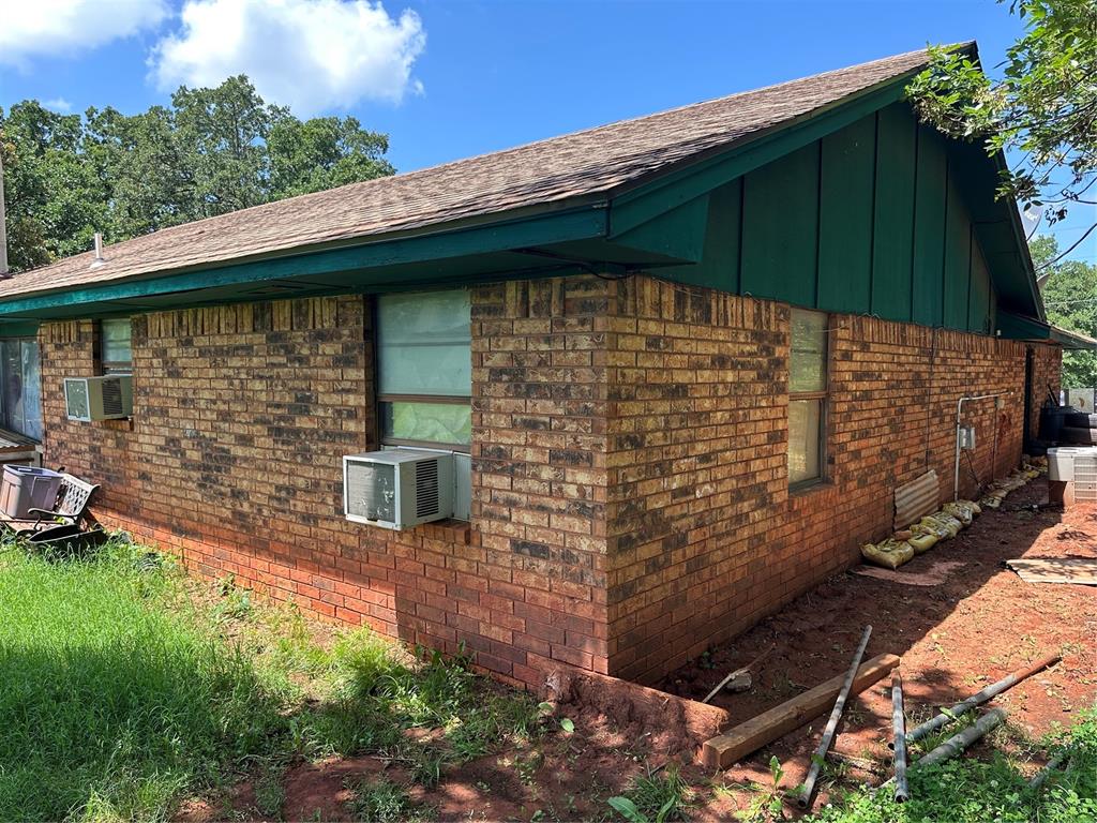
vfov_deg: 56.8
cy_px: 412
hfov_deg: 71.6
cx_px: 548
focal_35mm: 24
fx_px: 761
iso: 80
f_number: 1.78
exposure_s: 1/836
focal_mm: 6.86
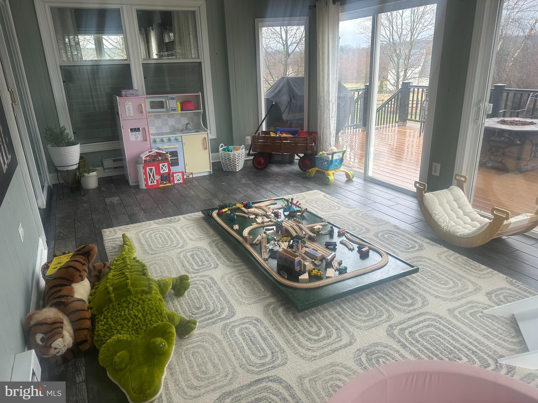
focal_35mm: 24
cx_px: 269
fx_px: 373
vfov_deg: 56.8
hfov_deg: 71.6
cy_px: 202
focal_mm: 6.86
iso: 80
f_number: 1.78
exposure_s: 1/260
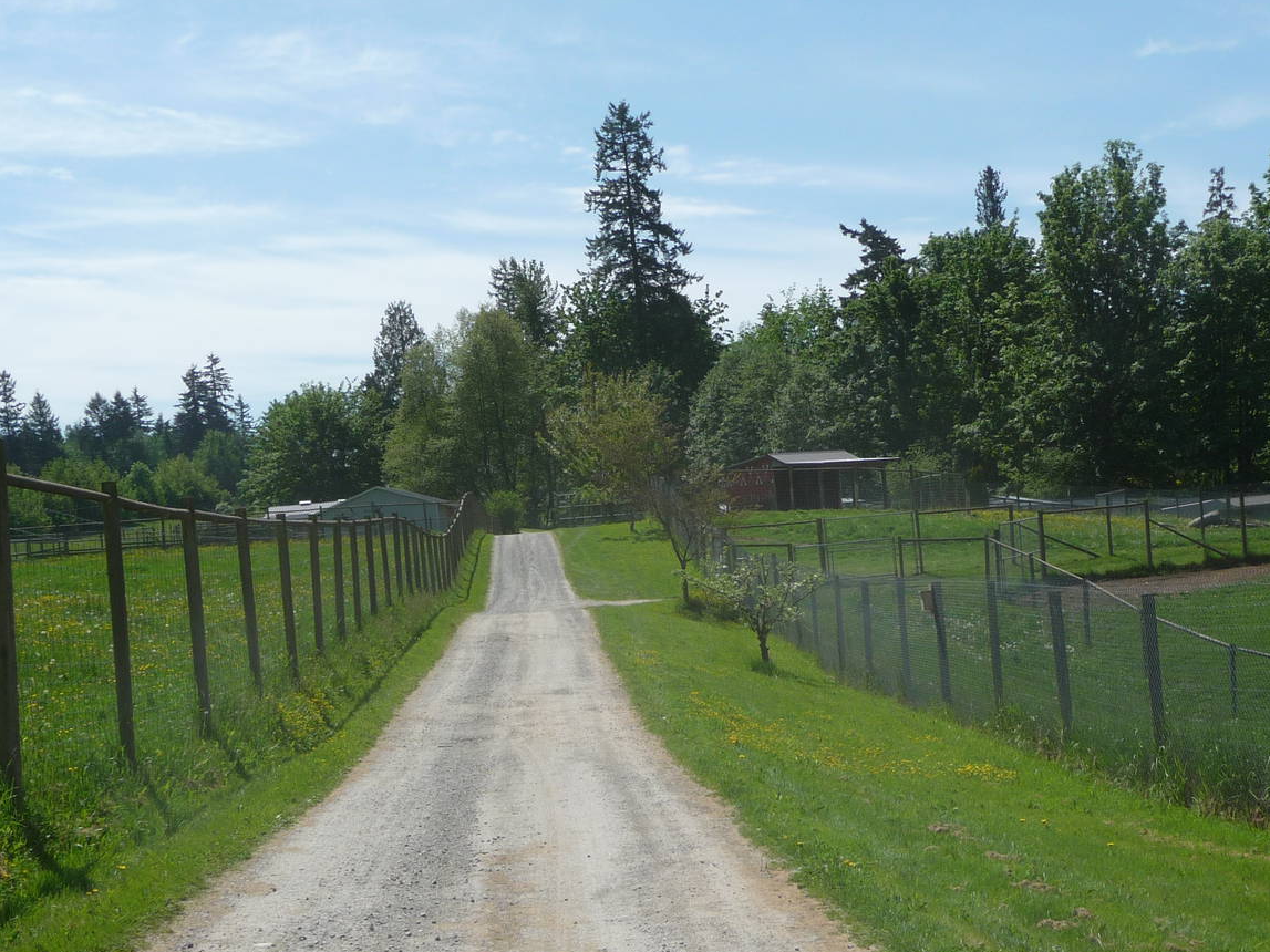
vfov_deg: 27.4
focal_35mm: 53
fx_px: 1944
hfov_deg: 36.2
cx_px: 653
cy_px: 588
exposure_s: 1/1300
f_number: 3.8
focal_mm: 6.3
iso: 100
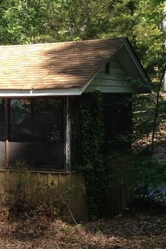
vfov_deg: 22.6
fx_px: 622
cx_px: -22
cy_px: 126
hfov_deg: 14.8
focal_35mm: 90
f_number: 2.4
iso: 50
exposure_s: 1/325
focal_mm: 4.28
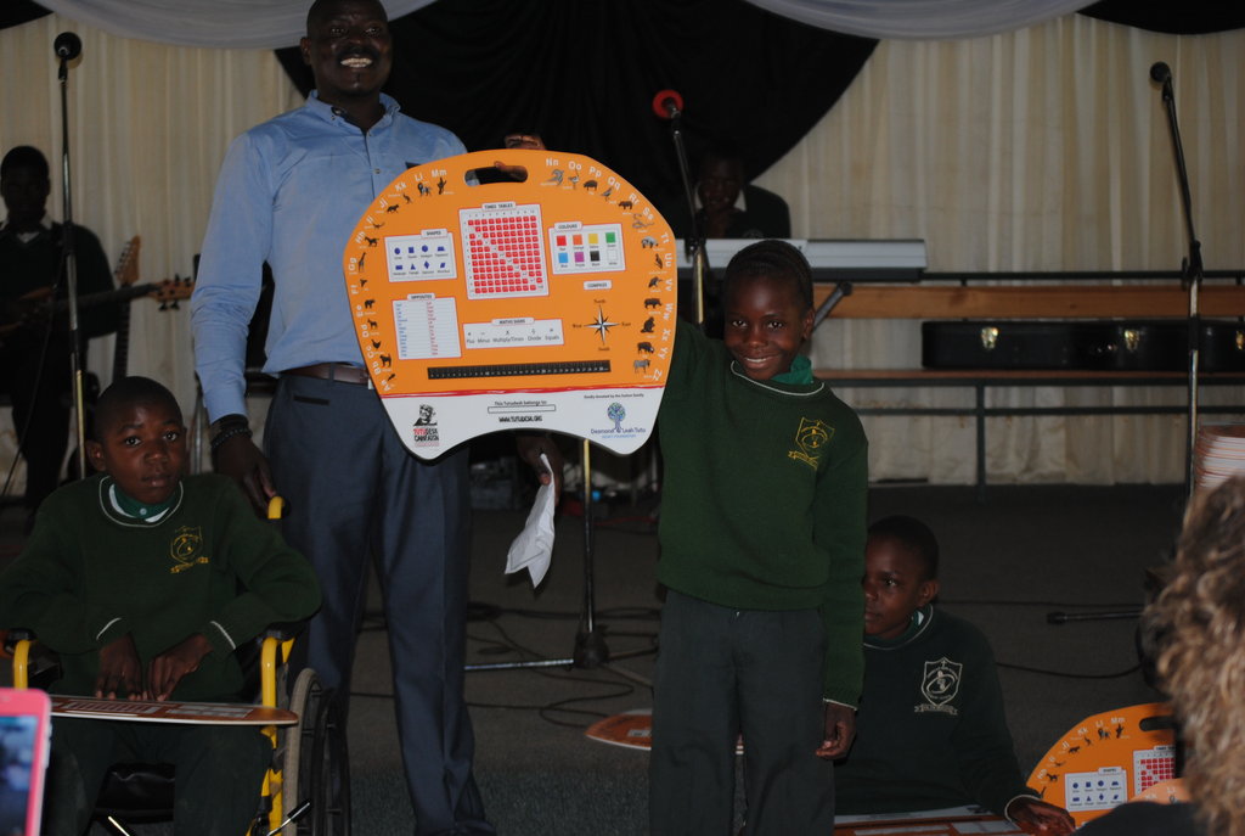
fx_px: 2858
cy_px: 418
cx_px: 622
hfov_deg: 24.6
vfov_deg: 16.6
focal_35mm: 82
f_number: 4
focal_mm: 55
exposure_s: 1/60
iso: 200
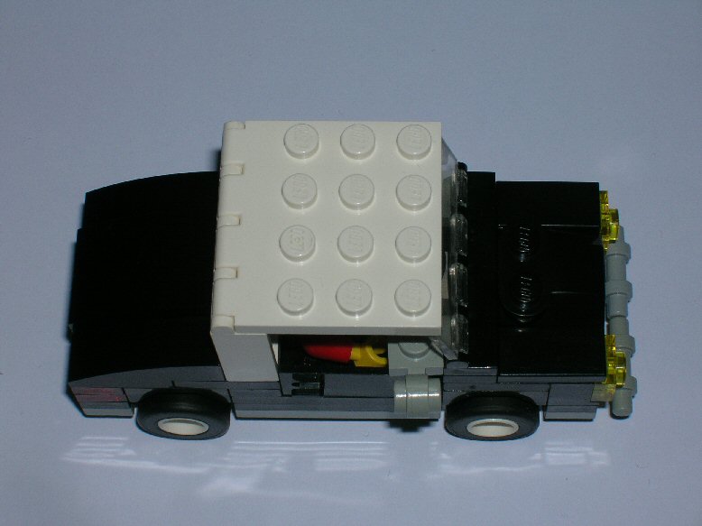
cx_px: 351
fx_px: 1825
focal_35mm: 90
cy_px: 263
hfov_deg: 21.8
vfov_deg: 16.4
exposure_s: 1/60.1
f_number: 7.6
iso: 50
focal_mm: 15
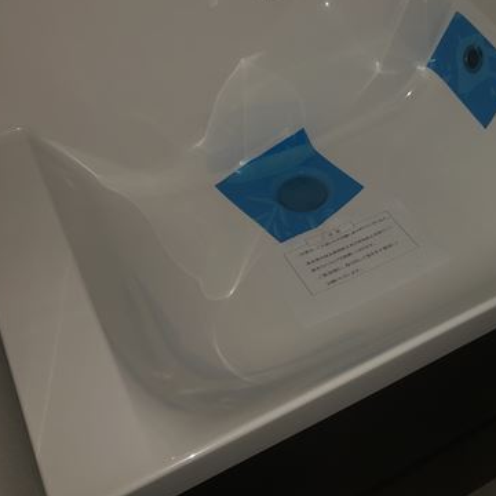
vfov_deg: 38.3
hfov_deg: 36.9
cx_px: 405
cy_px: 212
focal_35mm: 44
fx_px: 713
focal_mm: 3.99
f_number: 1.8
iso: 32
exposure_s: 1/23
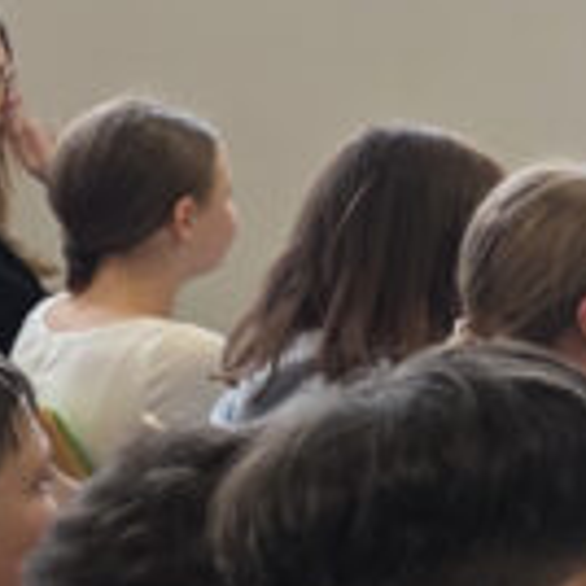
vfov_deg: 11.2
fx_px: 2969
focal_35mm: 155
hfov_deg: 9.0
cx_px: 1806
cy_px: 48
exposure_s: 1/66
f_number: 1.7
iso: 80
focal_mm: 6.3
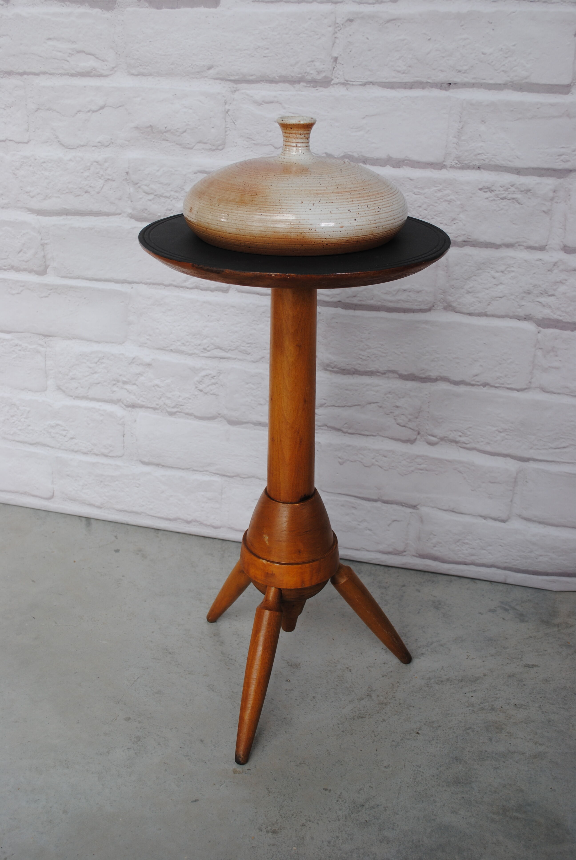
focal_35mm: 39
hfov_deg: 34.3
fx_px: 933
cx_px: 288
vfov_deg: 49.5
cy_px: 430
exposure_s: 1/160
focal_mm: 26
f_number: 6.3
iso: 100
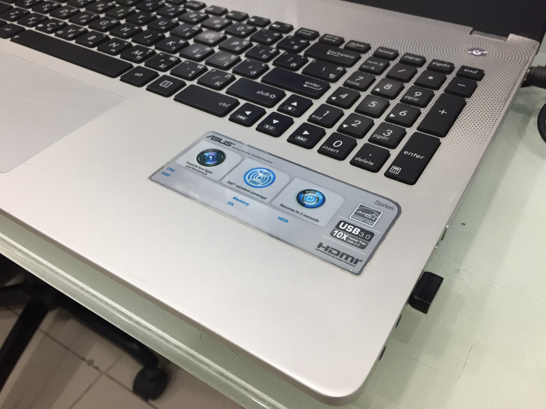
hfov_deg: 61.7
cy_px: 204
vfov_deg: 48.2
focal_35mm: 29
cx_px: 273
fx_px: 457
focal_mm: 4.15
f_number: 2.2
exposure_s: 1/33
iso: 80
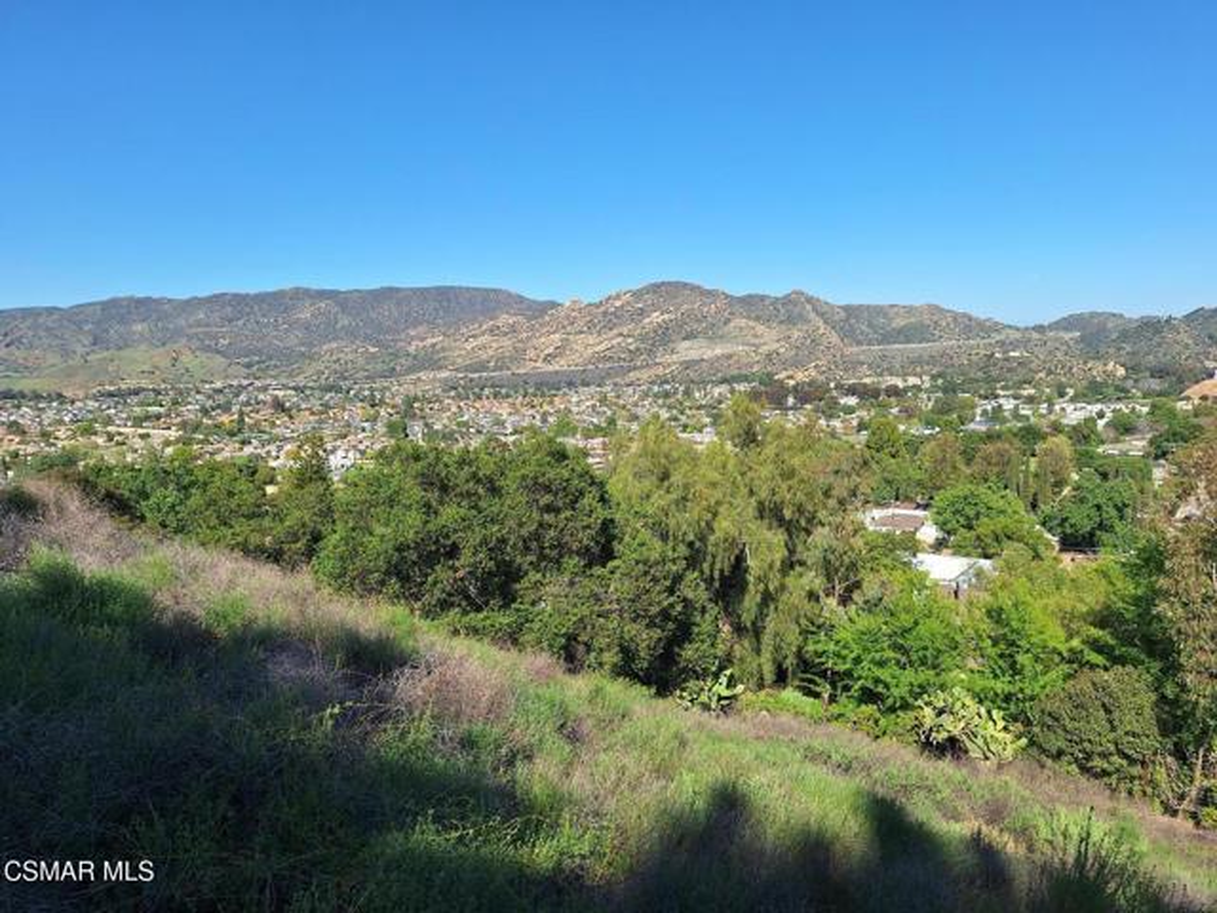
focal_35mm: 23
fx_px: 809
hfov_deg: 73.9
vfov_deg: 58.9
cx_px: 608
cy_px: 456
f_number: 1.8
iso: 40
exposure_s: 1/2174
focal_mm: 5.54
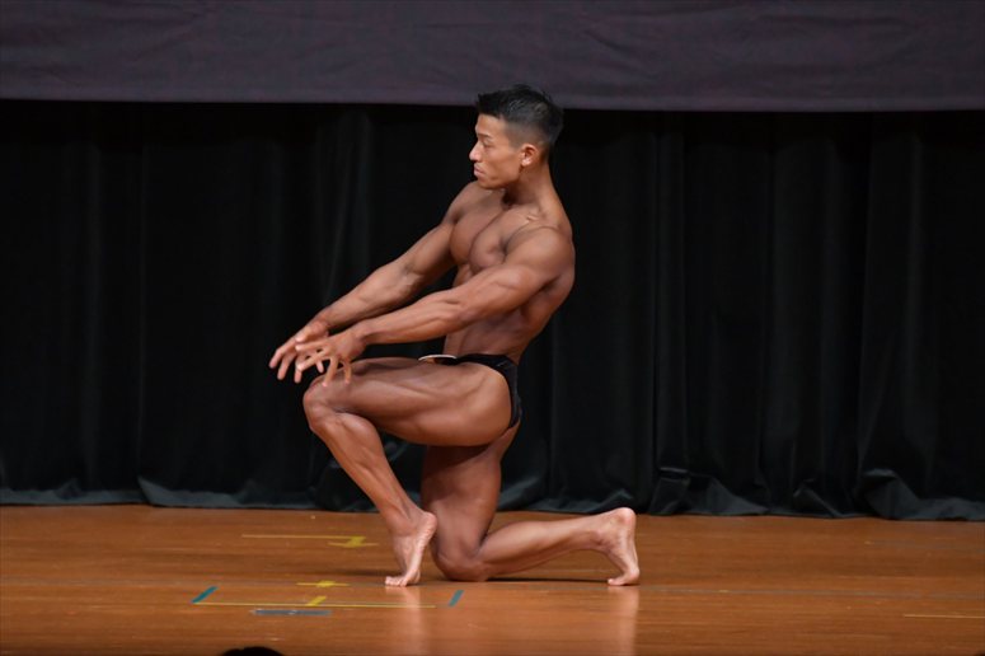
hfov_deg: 5.5
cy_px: 328
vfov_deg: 3.7
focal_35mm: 375
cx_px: 492
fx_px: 10256
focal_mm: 250
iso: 4000
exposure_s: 1/400
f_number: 5.6
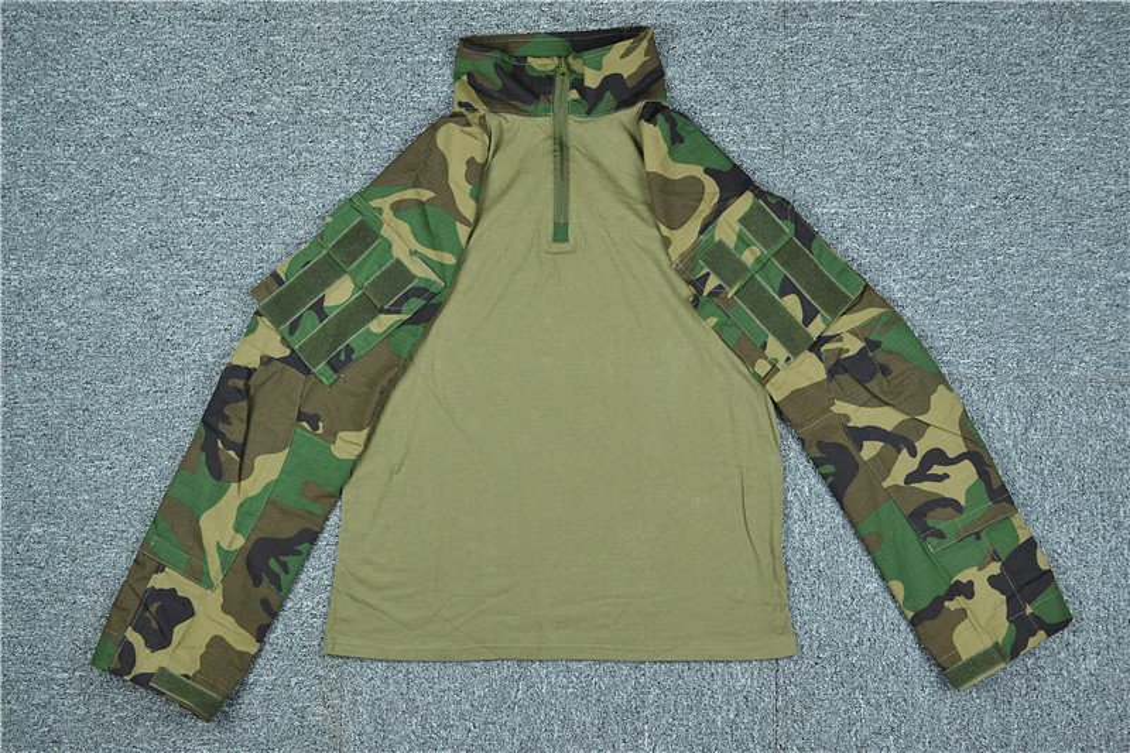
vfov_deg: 29.9
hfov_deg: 43.6
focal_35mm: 45
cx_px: 565
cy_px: 376
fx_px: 1412
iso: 1600
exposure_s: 1/80
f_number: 8
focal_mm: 30
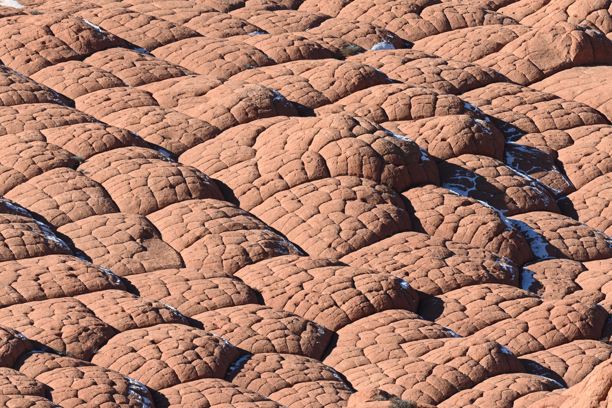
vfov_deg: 2.8
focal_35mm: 500
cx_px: 306
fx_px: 8500
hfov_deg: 4.1
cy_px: 204
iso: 125
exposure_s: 1/400
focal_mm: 500
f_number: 8
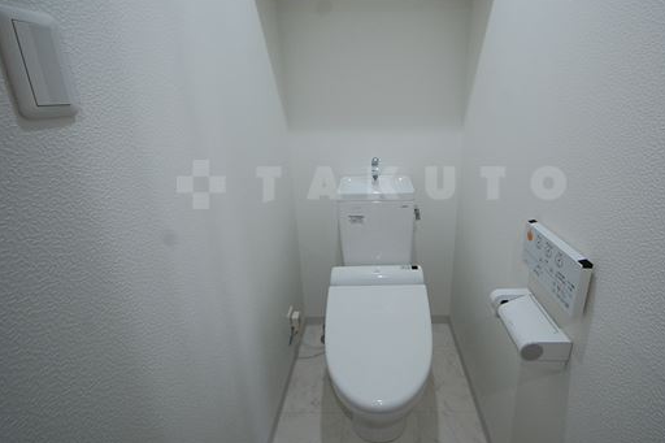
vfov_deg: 76.7
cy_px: 184
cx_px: 371
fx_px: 277
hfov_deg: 100.0
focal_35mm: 15
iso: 800
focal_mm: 8
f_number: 4.5
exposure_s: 1/50
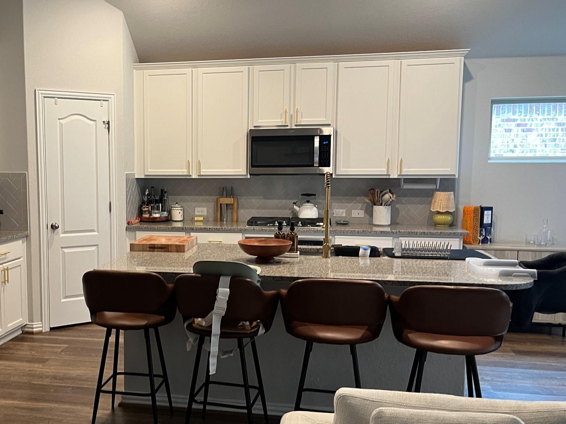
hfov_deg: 46.7
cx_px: 165
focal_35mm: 39
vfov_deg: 36.8
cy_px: 228
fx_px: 638
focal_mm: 5.1
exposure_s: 1/60
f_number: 1.6
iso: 200
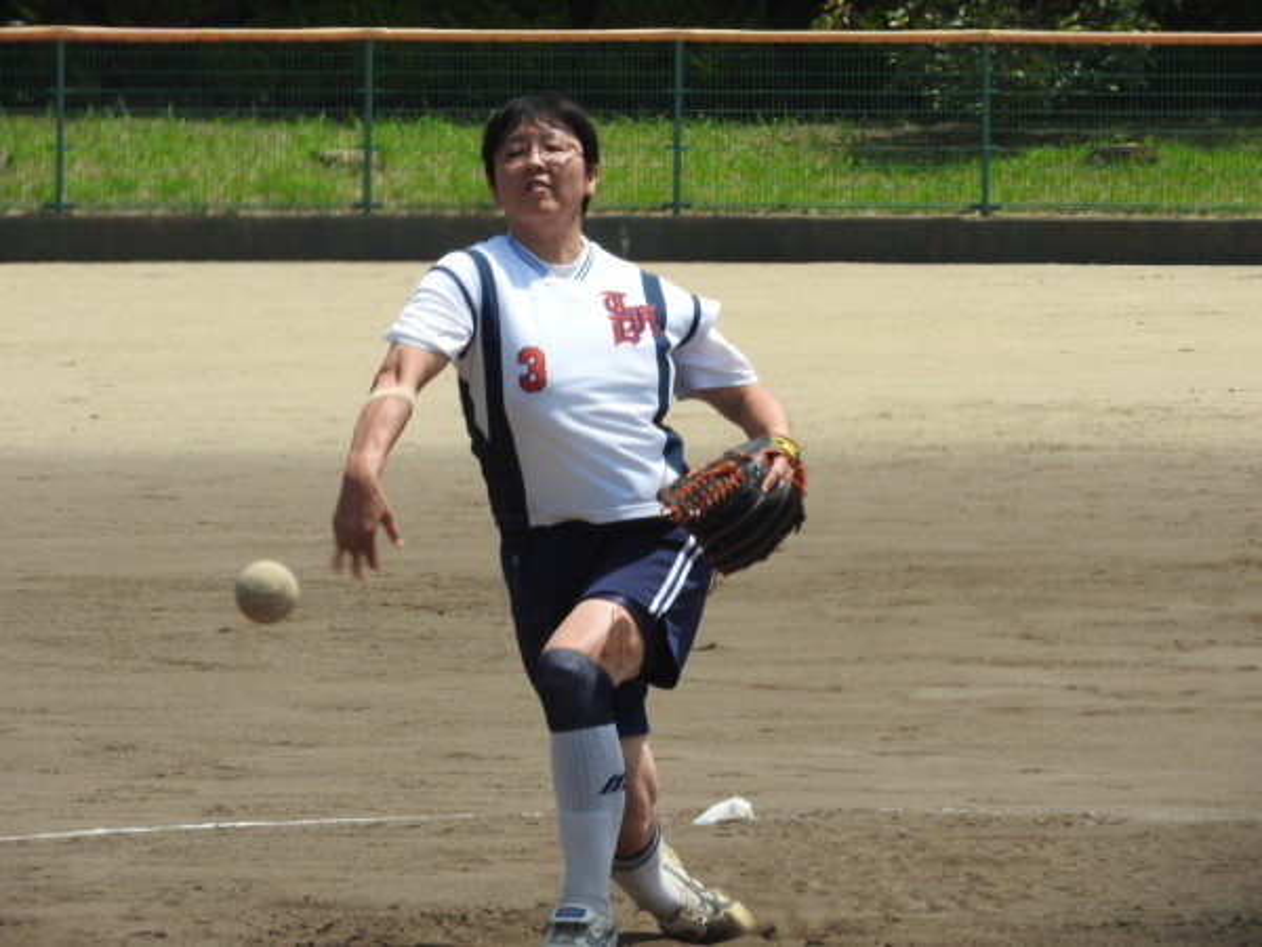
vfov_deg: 4.5
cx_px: 631
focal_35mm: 330
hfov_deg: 6.0
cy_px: 474
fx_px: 12031
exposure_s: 1/500
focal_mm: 59.1
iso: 100
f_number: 5.5
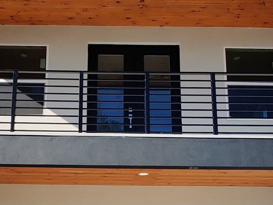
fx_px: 315
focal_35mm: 40
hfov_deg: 46.6
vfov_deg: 34.9
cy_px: 162
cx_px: 111
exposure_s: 1/1497
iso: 125
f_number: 2.2
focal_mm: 2.25
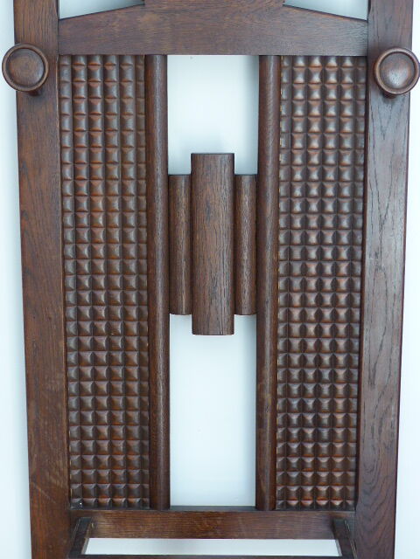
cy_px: 280
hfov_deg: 21.3
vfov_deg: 28.2
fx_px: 1116
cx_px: 210
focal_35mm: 69
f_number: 2.8
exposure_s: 1/60
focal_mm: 12.5
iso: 250
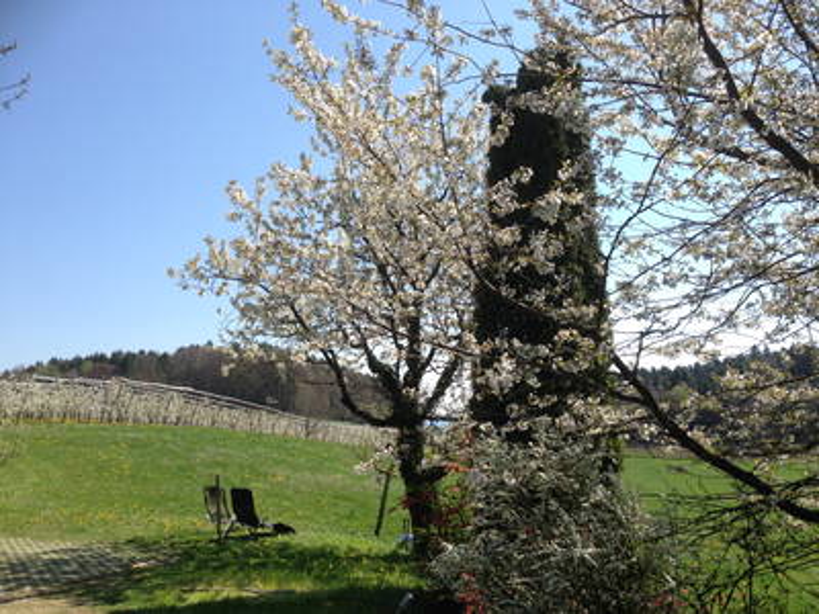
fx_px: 781
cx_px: 410
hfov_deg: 55.4
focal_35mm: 33
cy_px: 307
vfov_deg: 42.9
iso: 50
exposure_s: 1/1043
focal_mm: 4.12
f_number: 2.4
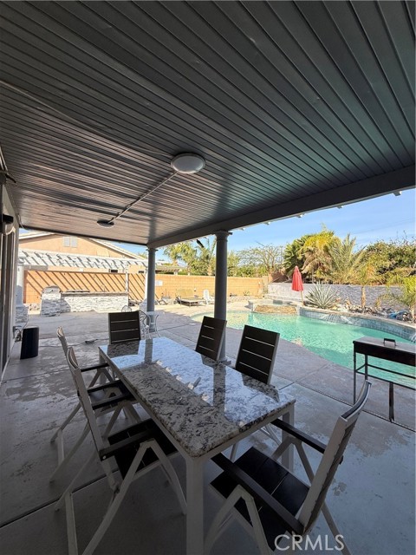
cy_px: 278
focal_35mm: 14
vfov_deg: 102.1
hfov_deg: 85.7
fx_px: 224
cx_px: 208
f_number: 2.2
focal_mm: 2.22
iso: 50
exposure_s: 1/1339
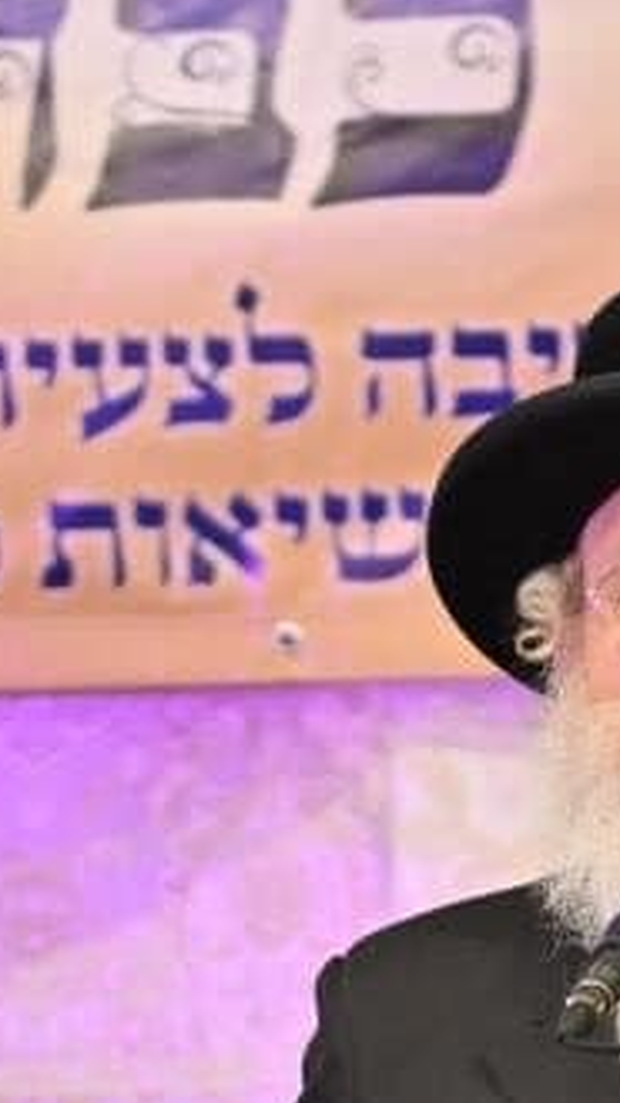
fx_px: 28562
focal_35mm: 977
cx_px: 690
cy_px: 1579
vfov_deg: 2.2
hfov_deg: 1.2
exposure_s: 1/200
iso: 500
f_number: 2.8
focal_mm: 200
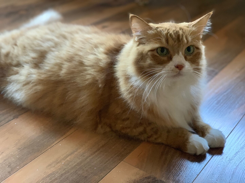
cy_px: 92
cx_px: 122
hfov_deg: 36.8
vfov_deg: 28.0
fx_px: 368
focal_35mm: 52
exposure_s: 1/30
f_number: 2.4
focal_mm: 6
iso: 640
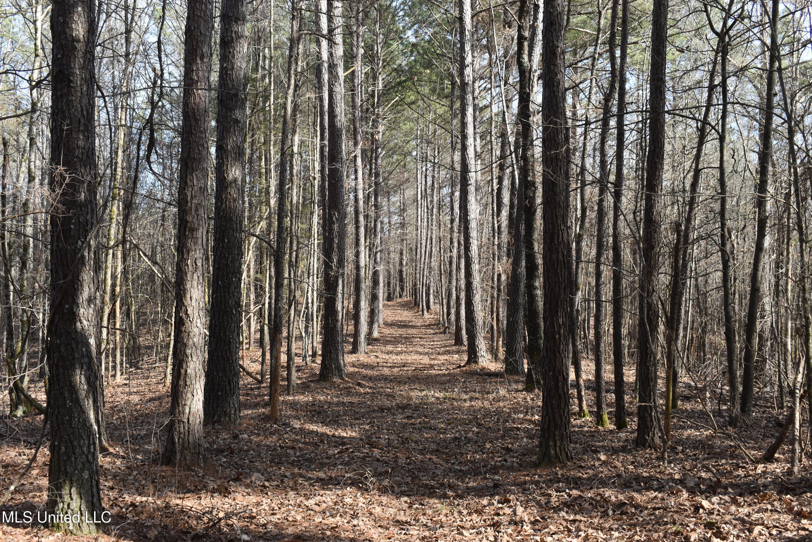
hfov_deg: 47.9
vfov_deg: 33.0
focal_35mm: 40
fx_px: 913
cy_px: 271
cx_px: 406
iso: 100
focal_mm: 27
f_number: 8
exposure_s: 1/60
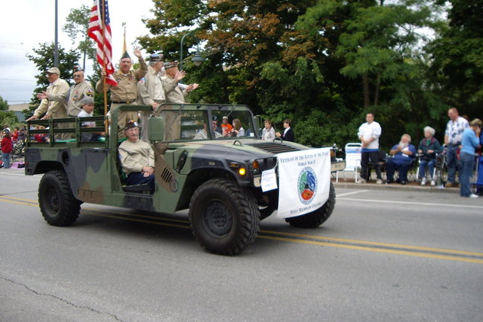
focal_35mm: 40
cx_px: 243
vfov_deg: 33.4
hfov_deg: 48.4
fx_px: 537
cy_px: 140
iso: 100
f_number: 2.7
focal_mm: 6.2
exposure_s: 1/500
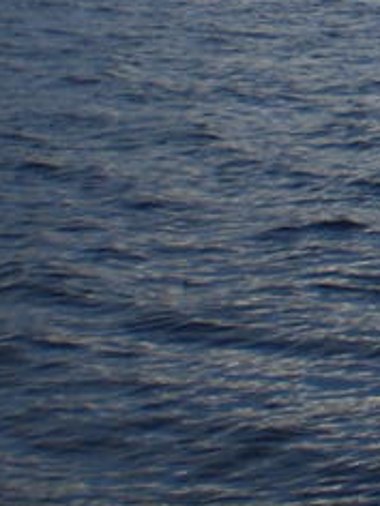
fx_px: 3015
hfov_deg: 6.6
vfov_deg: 9.5
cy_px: -131
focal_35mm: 206
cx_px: 1149
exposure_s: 1/400
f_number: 4.4
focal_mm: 6.3
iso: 50
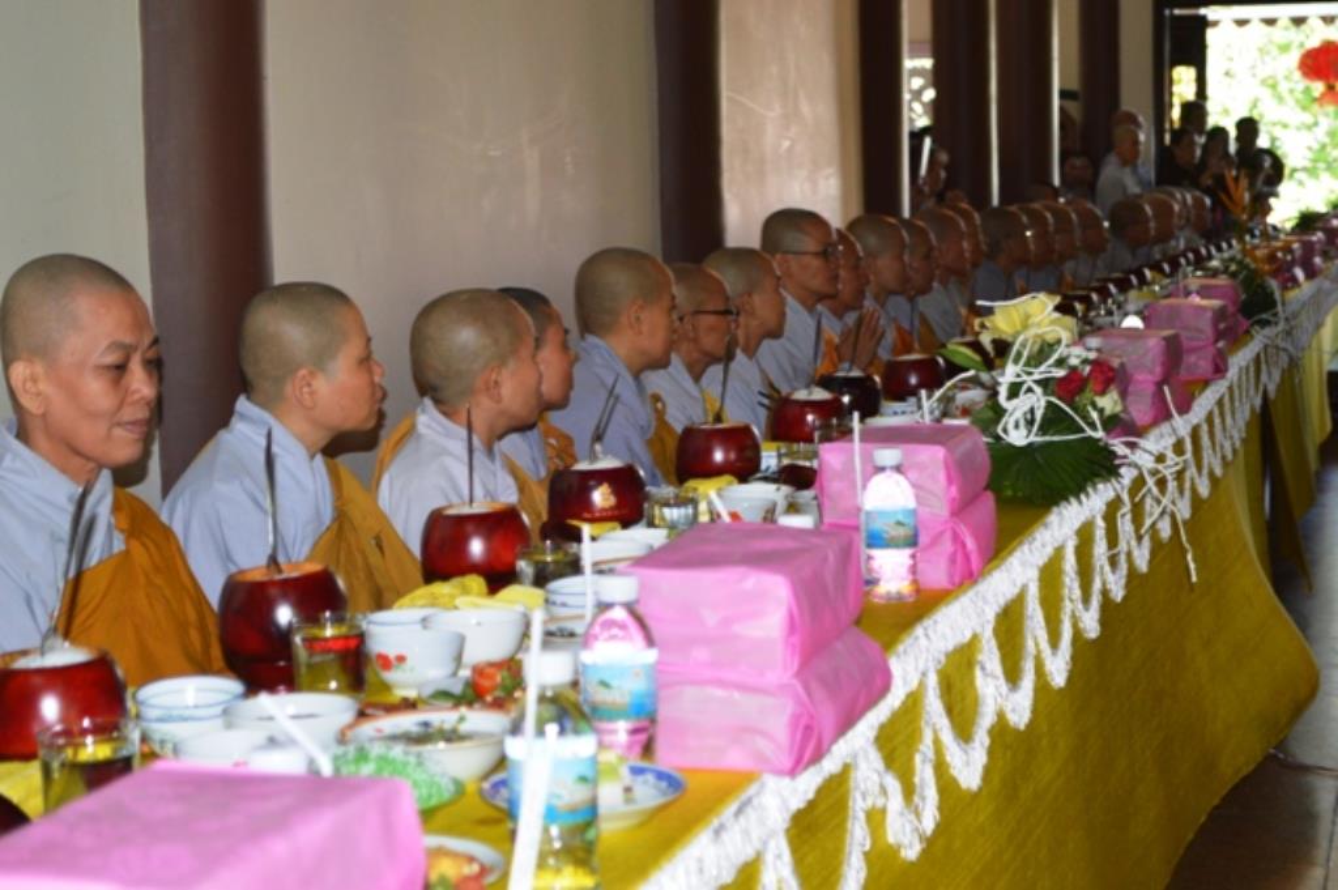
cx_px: 669
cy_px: 445
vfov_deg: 19.7
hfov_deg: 29.3
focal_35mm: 69
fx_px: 2562
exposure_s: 1/60
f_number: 5.3
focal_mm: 46
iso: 720
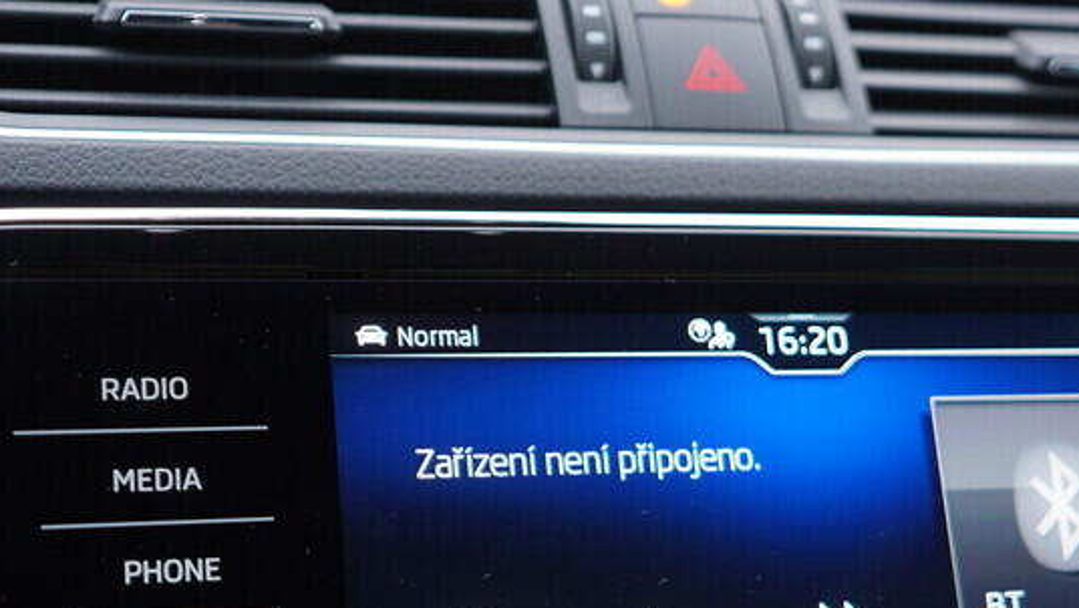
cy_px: 456
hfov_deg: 29.1
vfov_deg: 16.7
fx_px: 2061
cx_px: 755
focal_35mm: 72
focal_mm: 24
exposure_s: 1/40
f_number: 2.8
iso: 125
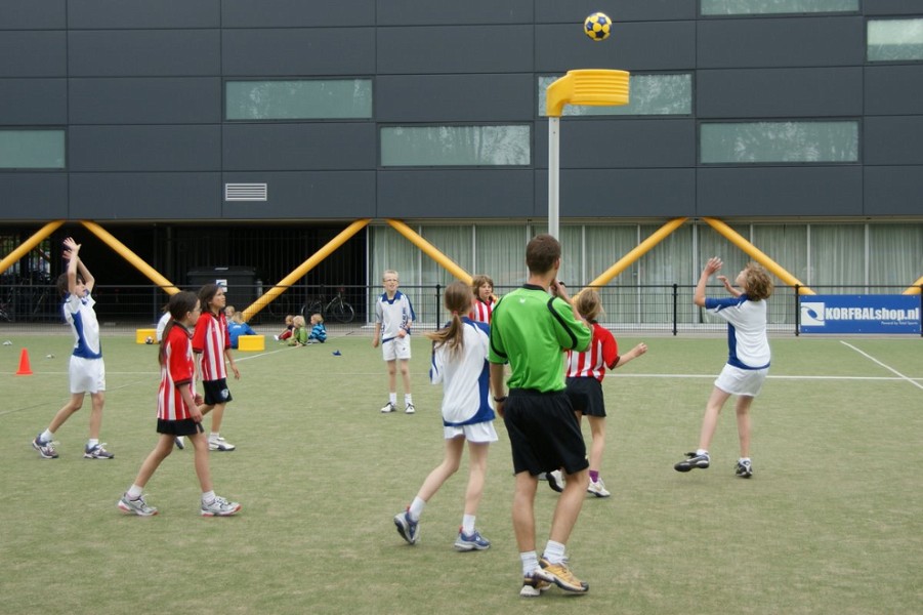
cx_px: 462
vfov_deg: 25.7
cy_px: 308
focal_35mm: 52
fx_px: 1345
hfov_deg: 37.9
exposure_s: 1/500
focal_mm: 35
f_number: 4.5
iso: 100
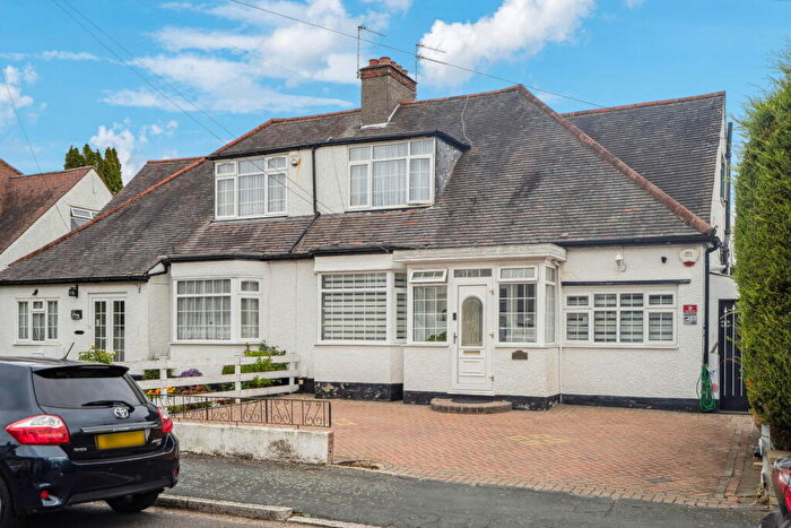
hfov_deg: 54.4
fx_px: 769
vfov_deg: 37.9
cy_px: 264
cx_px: 396
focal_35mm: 35
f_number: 5.6
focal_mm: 35
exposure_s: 1/320
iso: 320
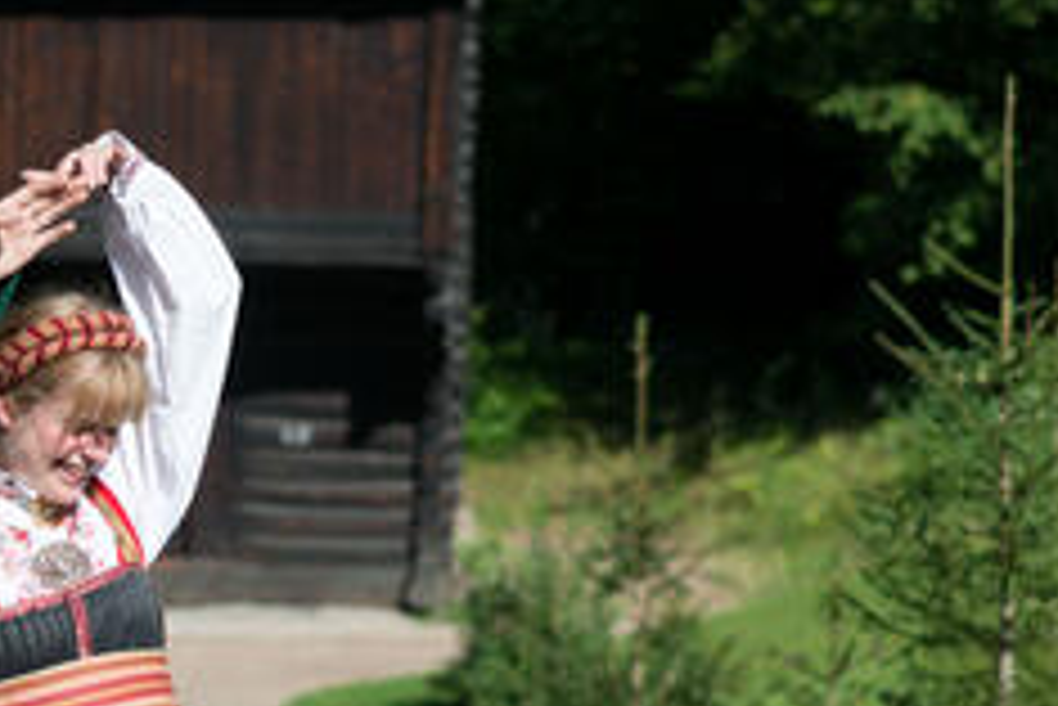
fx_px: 10498
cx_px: -405
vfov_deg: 3.9
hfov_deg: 5.7
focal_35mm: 357
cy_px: 576
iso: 100
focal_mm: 105
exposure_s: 1/1000
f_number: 4.5
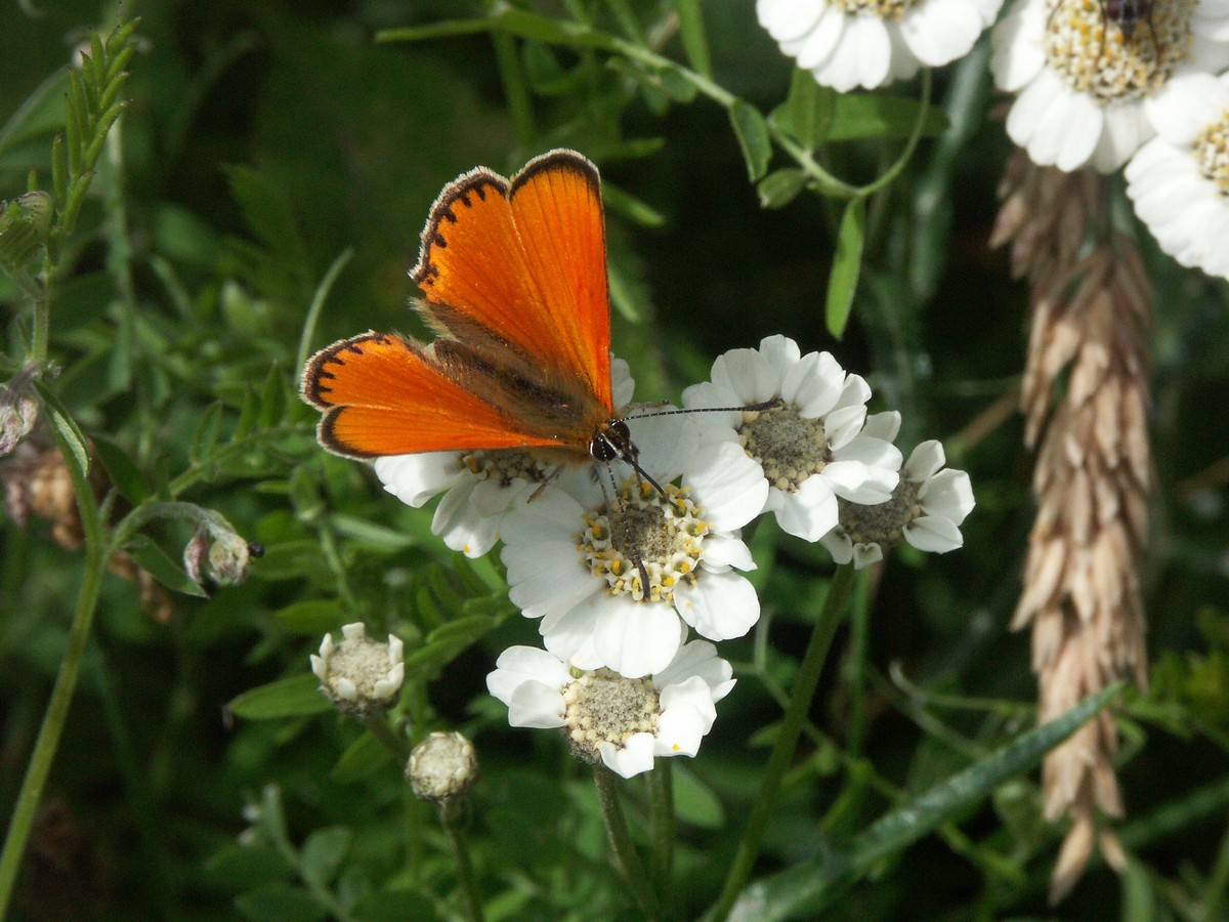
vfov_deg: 7.5
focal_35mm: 199
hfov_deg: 9.9
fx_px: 7065
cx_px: 614
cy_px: 461
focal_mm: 50.47
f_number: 11
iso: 200
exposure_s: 1/500
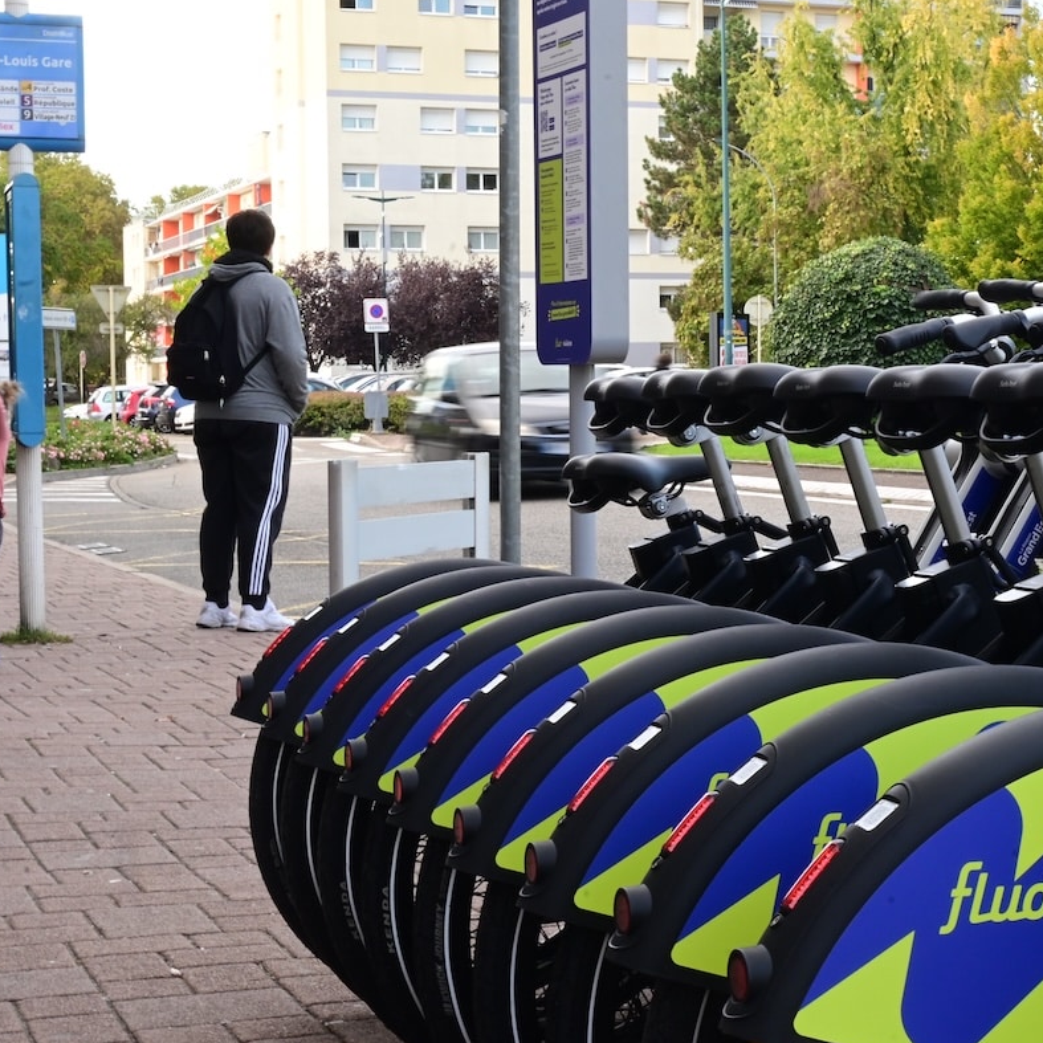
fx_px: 2386
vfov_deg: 24.7
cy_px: 523
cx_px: 736
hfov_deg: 24.5
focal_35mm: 70
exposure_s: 1/8
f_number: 29
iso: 500
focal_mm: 36
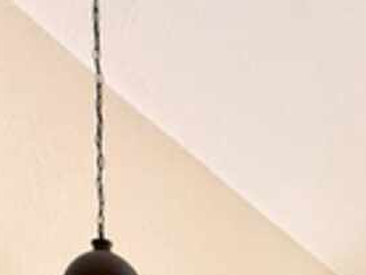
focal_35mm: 65
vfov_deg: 16.0
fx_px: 687
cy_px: 593
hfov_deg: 28.9
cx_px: 312
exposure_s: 1/80
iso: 320
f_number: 2.2
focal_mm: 2.22
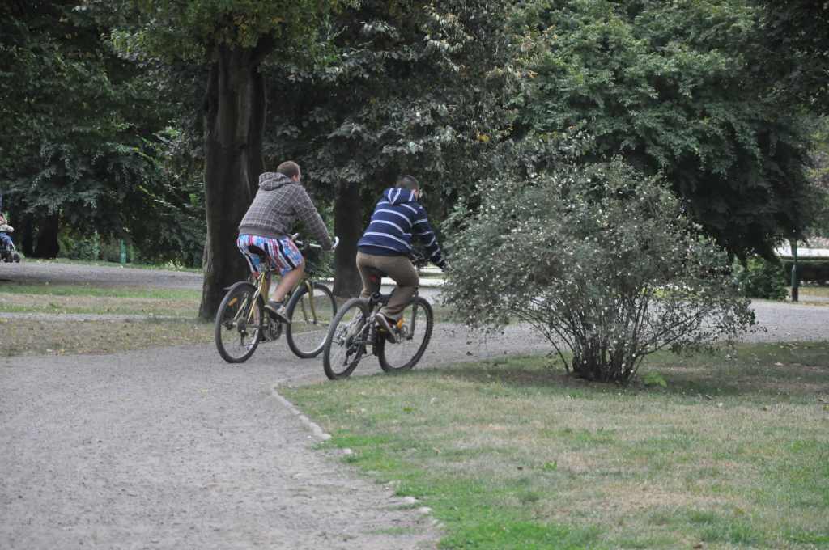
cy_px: 275
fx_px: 3622
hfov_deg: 13.1
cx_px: 414
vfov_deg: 8.7
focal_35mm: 158
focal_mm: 105
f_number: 6.3
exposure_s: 1/640
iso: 2000
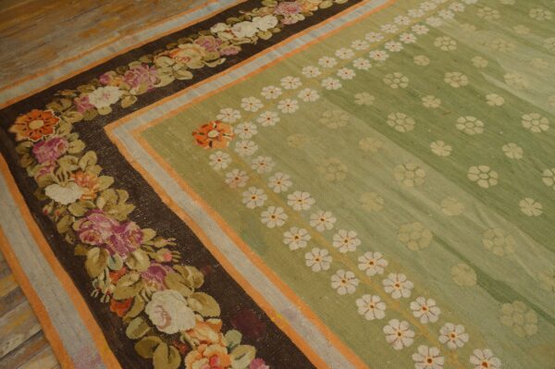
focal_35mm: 27
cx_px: 278
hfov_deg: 67.4
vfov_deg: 47.9
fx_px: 416
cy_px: 184
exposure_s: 1/60
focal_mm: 18
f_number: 4
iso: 800
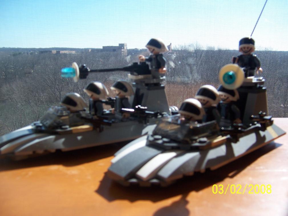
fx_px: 275
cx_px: 144
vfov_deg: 43.0
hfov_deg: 55.3
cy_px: 108
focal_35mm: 33
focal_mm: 5.5
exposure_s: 1/350
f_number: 3.4
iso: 80
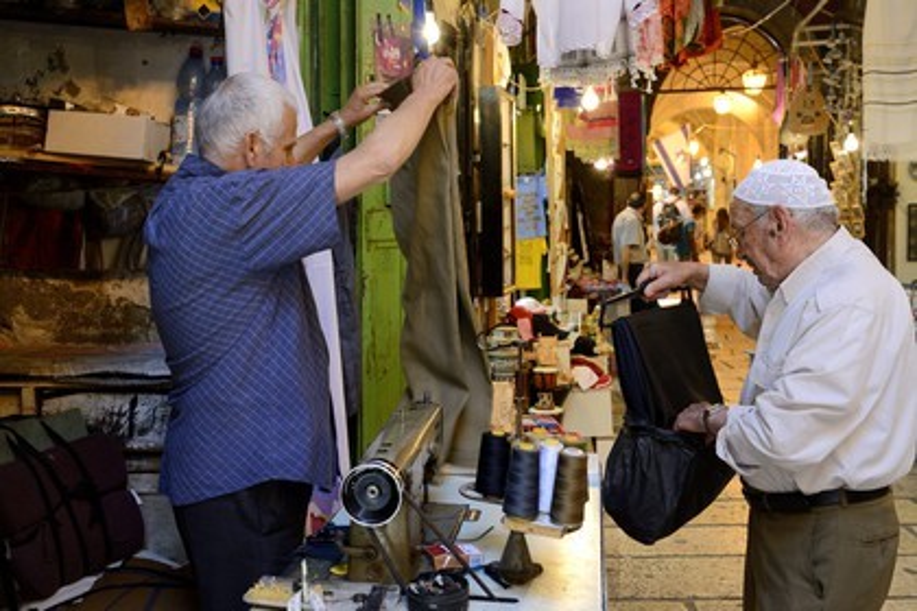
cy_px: 306
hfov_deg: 48.5
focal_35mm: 40
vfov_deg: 33.4
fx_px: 1019
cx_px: 458
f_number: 5.6
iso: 1600
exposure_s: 1/80
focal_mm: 40
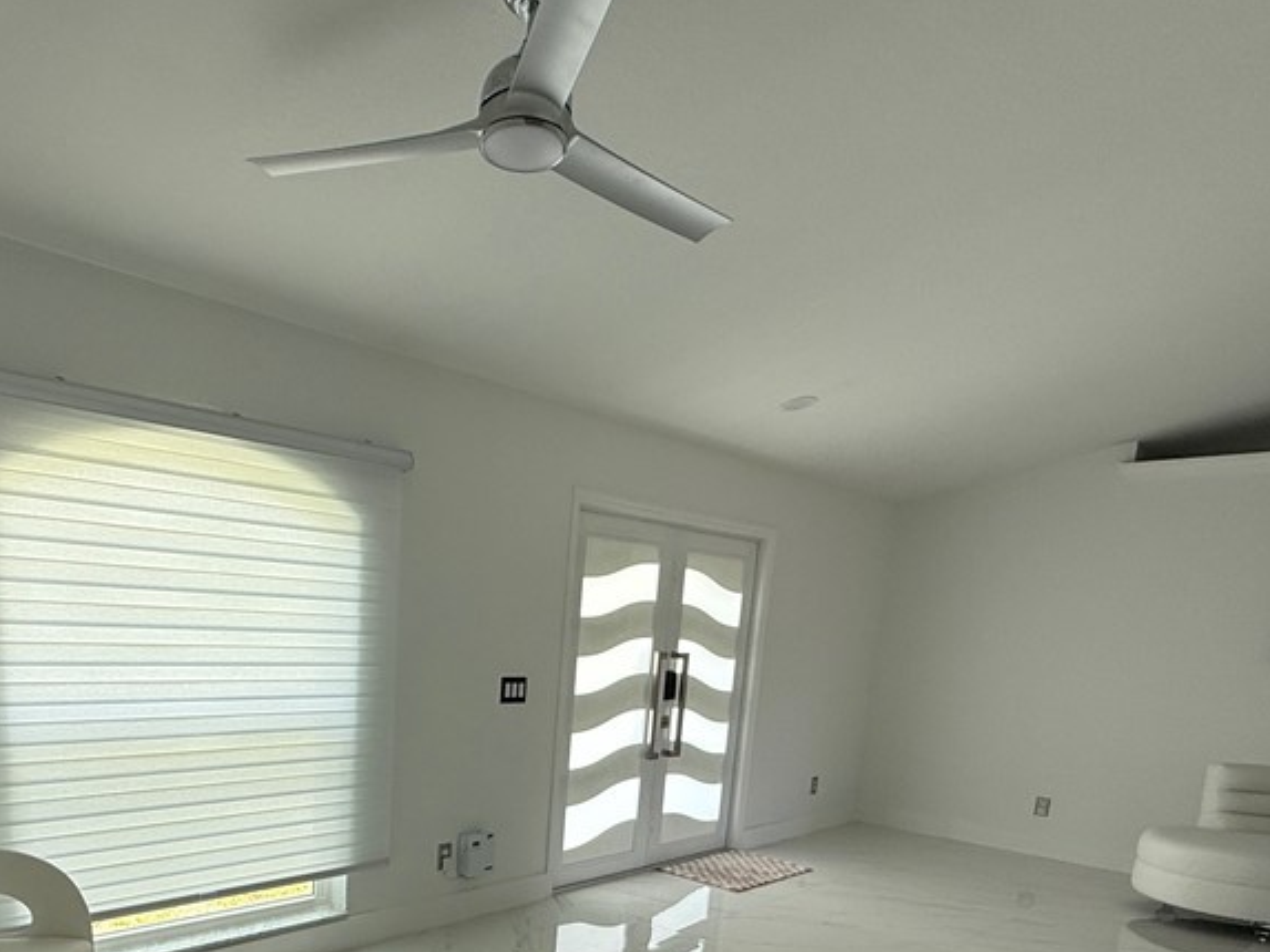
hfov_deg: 68.0
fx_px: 917
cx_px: 457
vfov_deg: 50.4
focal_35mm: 25
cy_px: 804
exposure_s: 1/132
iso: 50
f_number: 2.2
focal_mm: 2.22
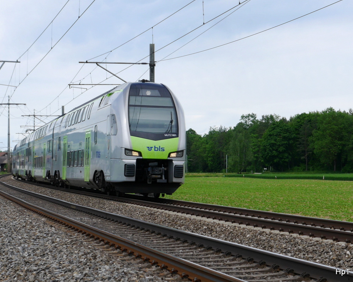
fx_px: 721
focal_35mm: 69
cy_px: 124
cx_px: 145
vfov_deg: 22.2
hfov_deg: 27.5
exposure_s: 1/320
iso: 160
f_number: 8
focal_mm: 29
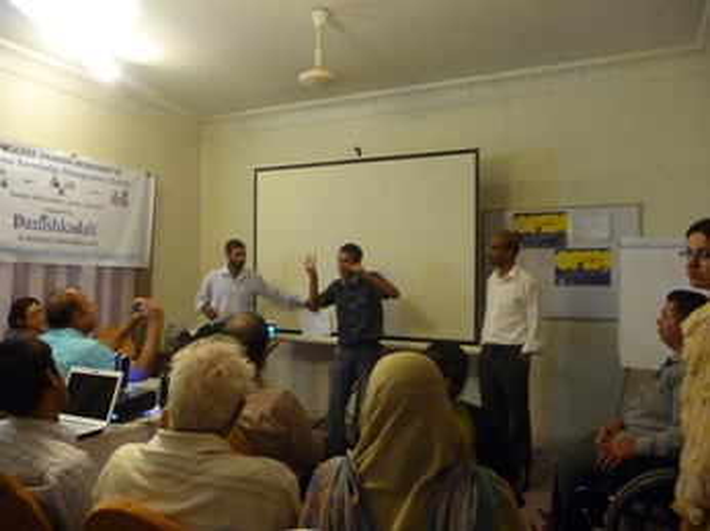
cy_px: 266
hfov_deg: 63.5
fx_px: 574
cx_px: 355
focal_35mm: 28
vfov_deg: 49.7
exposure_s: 1/13
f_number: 3.3
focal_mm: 4.7
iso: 400
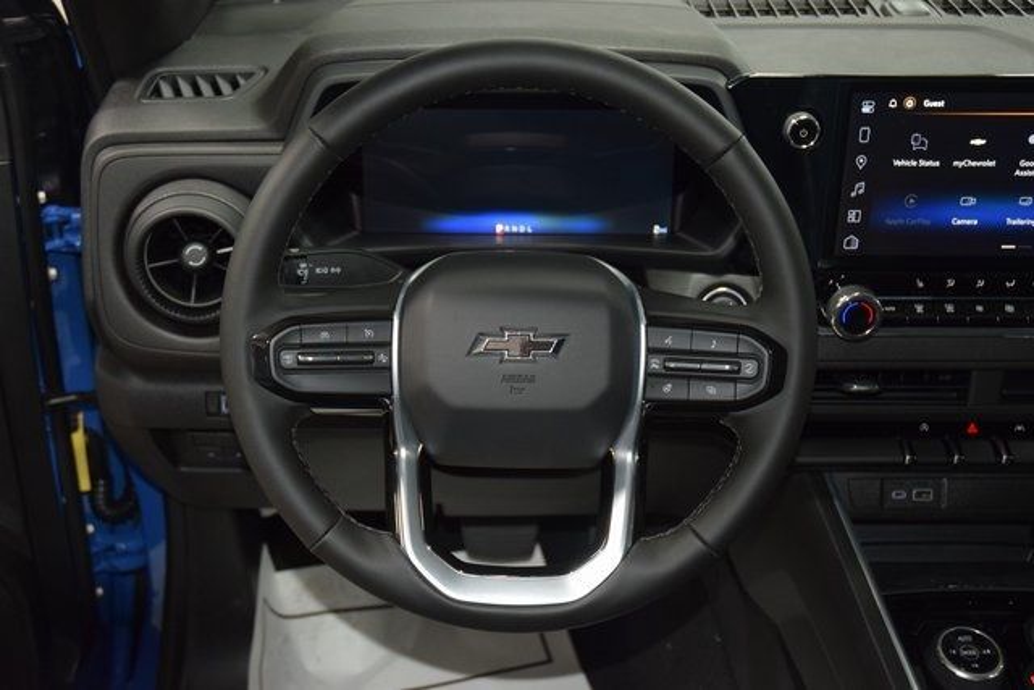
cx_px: 517
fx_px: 1250
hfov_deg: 45.0
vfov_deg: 30.9
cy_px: 345
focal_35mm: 44
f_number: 3.8
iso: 1800
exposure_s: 1/60
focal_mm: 29
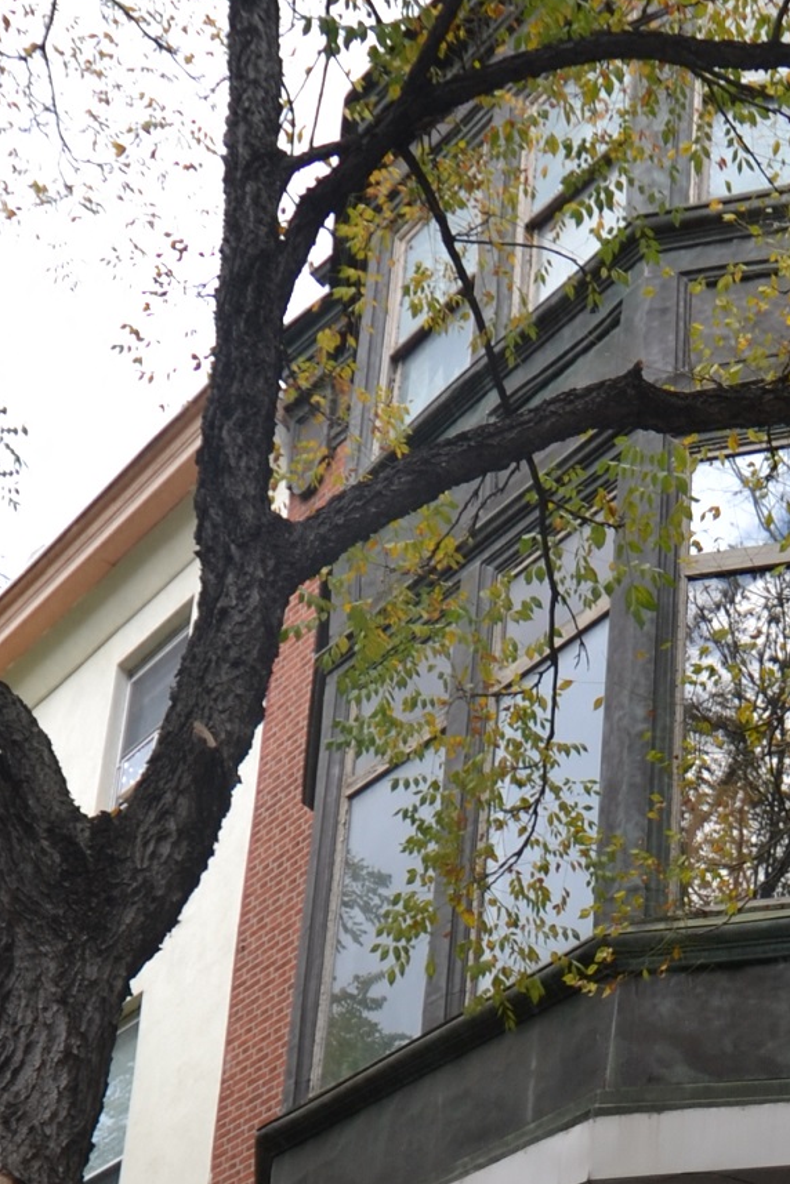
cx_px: 696
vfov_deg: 30.2
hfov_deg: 22.8
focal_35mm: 58
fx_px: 1909
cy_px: 1360
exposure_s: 1/200
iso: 100
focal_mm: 12
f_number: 4.5
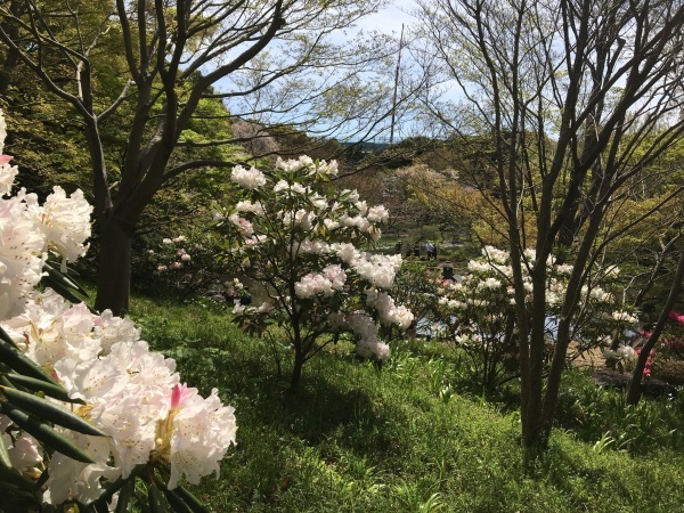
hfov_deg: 61.7
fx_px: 573
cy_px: 256
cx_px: 342
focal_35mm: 29
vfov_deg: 48.2
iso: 25
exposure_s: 1/2331
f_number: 2.2
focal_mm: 4.15
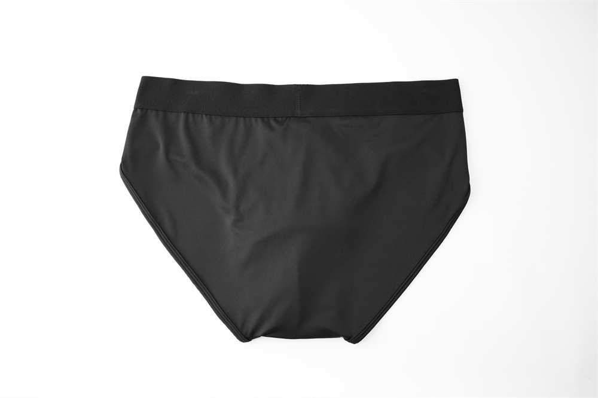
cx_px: 299
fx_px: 581
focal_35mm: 35
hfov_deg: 54.5
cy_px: 199
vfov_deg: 37.8
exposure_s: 1/100
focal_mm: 35
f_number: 10
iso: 200
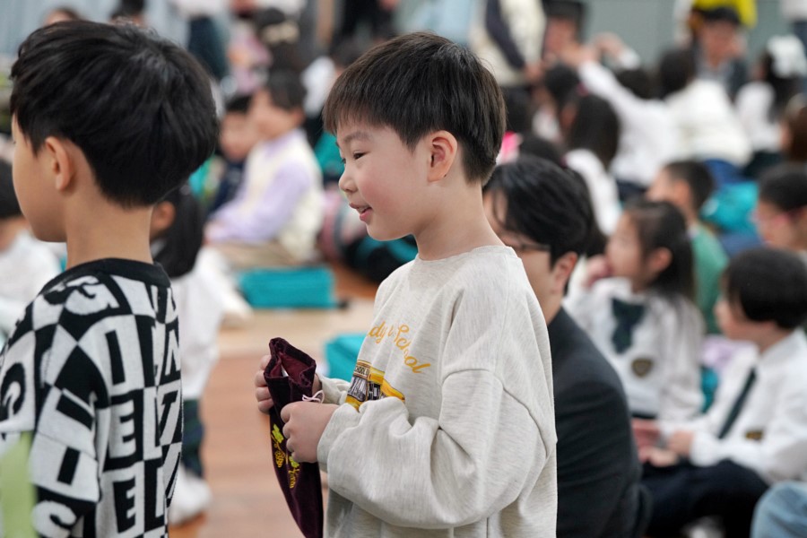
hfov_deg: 21.7
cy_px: 269
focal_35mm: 94
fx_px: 2107
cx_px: 404
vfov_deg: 14.6
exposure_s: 1/160
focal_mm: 94
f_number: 4
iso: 1600
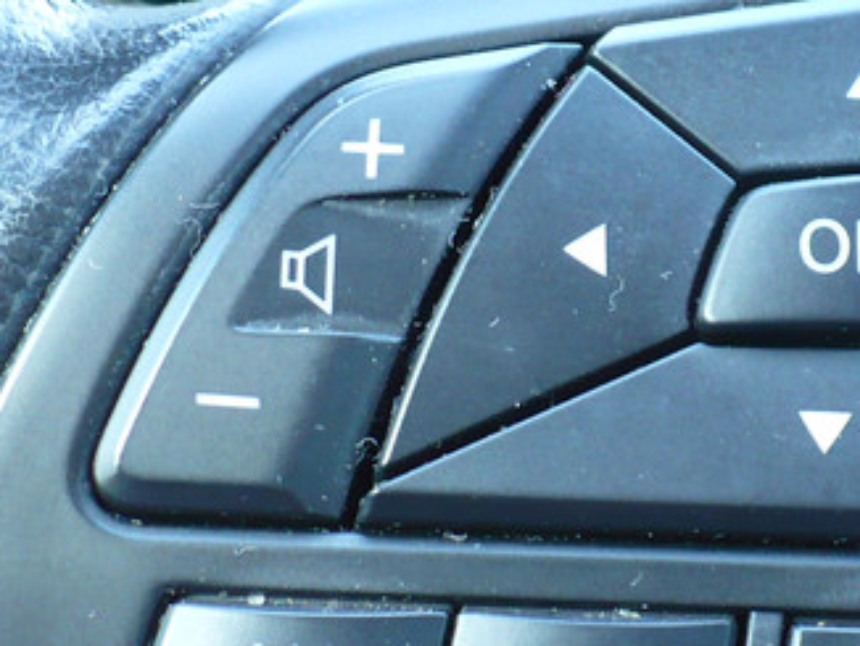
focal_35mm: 100
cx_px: 720
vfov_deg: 14.8
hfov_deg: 19.4
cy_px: 372
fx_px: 2486
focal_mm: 6.1
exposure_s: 1/25
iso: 200
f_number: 2.8
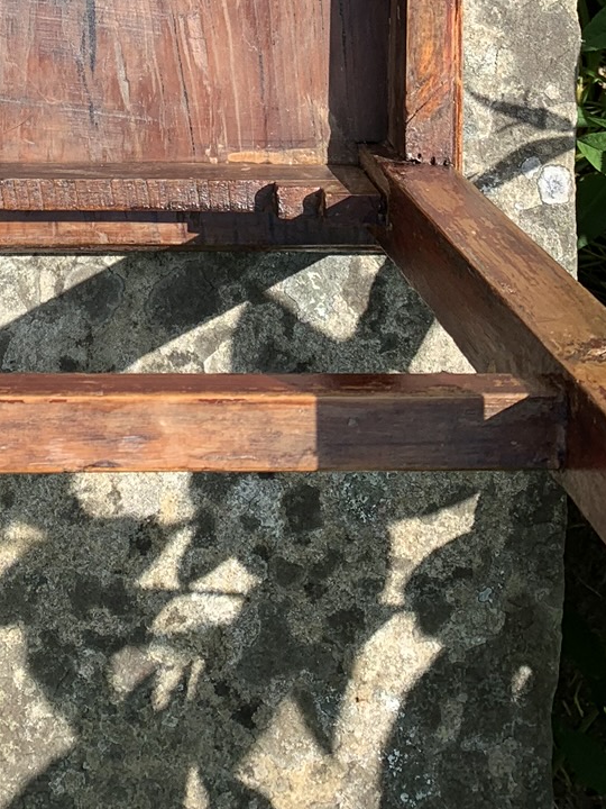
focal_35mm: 74
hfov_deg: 19.7
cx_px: 107
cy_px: -144
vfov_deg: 24.1
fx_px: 1727
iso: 25
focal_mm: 4.25
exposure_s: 1/1163
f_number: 1.8
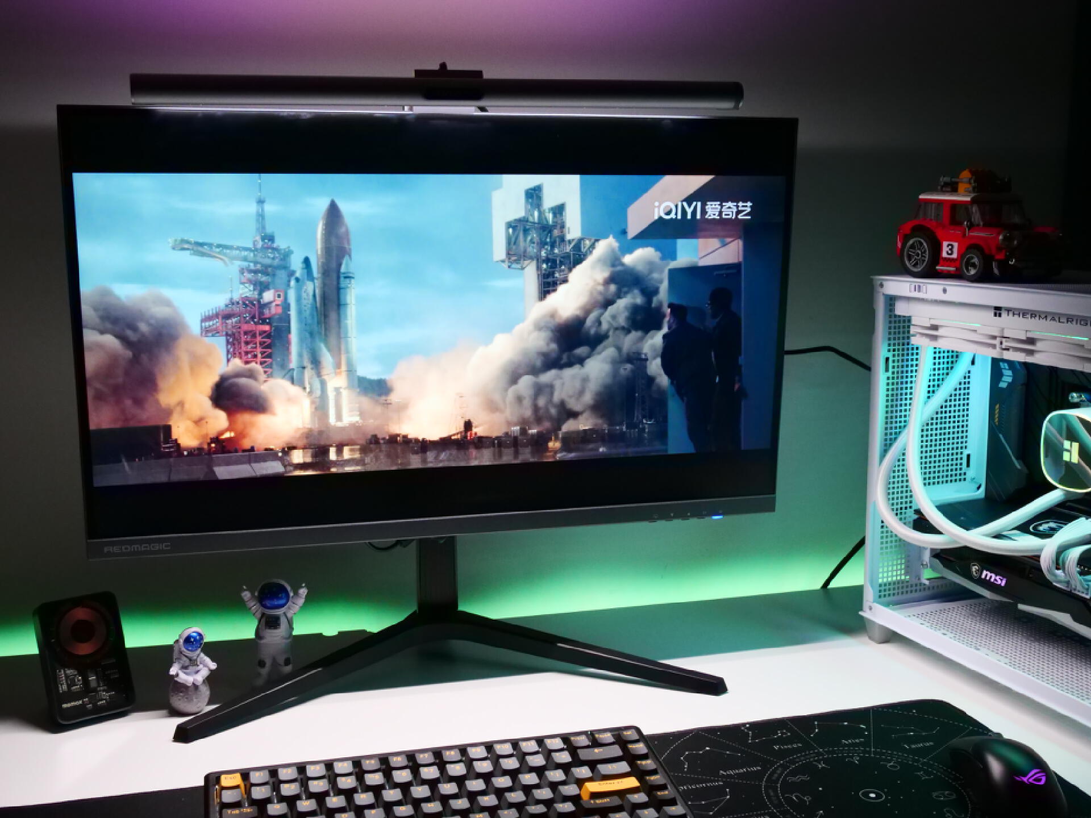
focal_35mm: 40
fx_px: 1261
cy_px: 409
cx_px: 546
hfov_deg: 46.8
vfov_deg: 36.0
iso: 3200
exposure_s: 1/50
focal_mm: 20
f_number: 8
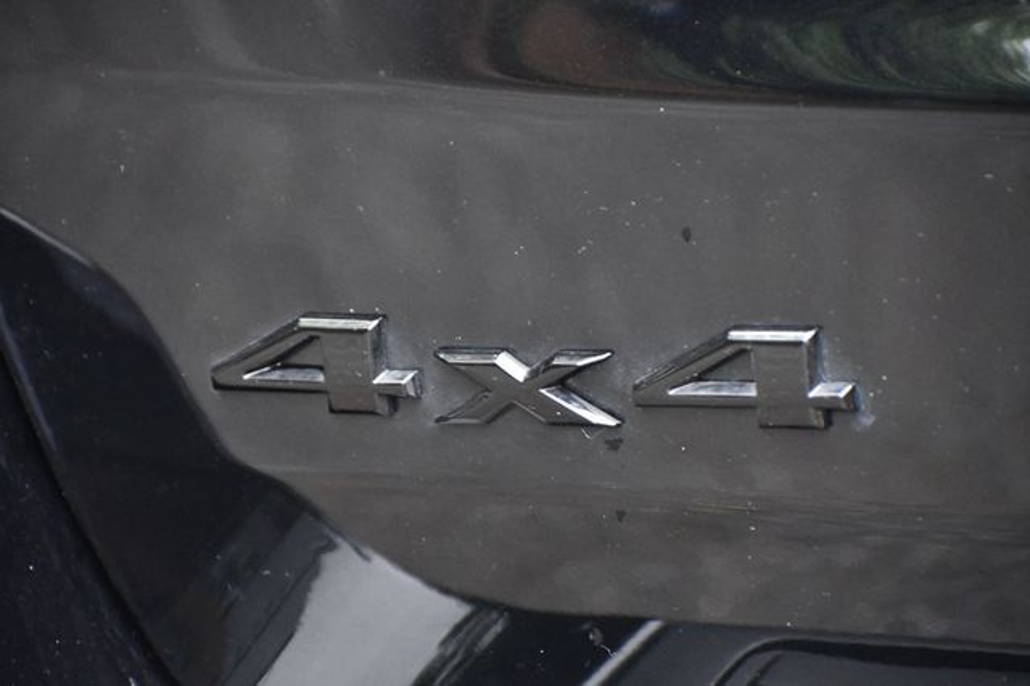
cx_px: 515
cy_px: 343
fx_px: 8350
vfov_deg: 4.7
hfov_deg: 7.1
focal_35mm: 292
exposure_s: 1/200
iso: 3200
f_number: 5.3
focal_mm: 195
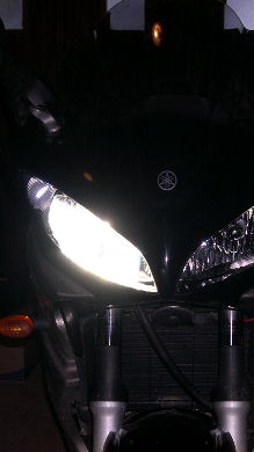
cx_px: 158
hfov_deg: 17.7
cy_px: 256
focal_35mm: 68
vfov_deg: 31.0
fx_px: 815
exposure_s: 1/30
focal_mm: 8
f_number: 7.6
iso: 133
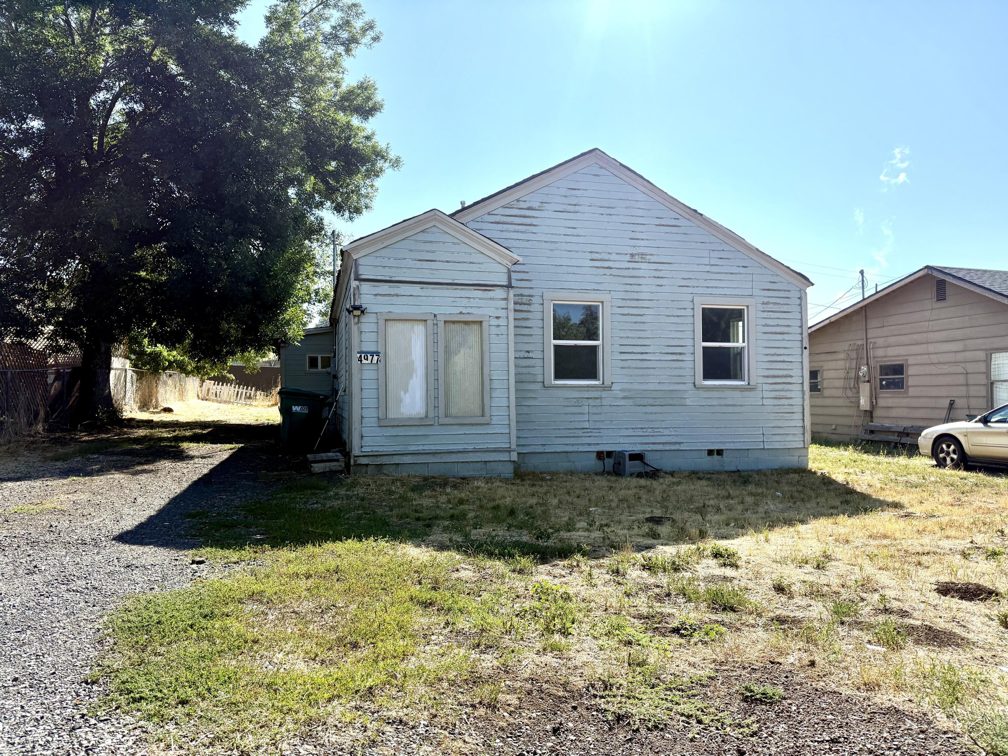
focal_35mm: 24
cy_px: 378
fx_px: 699
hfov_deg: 71.6
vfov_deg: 56.8
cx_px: 504
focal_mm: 6.76
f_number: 1.78
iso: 100
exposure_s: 1/4975
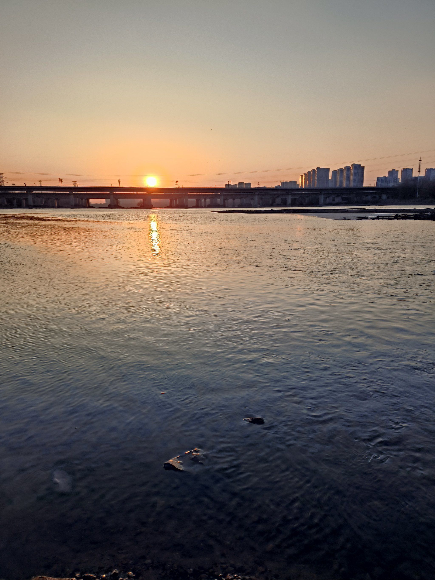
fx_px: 419
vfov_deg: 69.4
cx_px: 218
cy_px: 290
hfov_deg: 54.9
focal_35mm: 25
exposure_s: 1/400
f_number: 1.79
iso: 56
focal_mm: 4.71
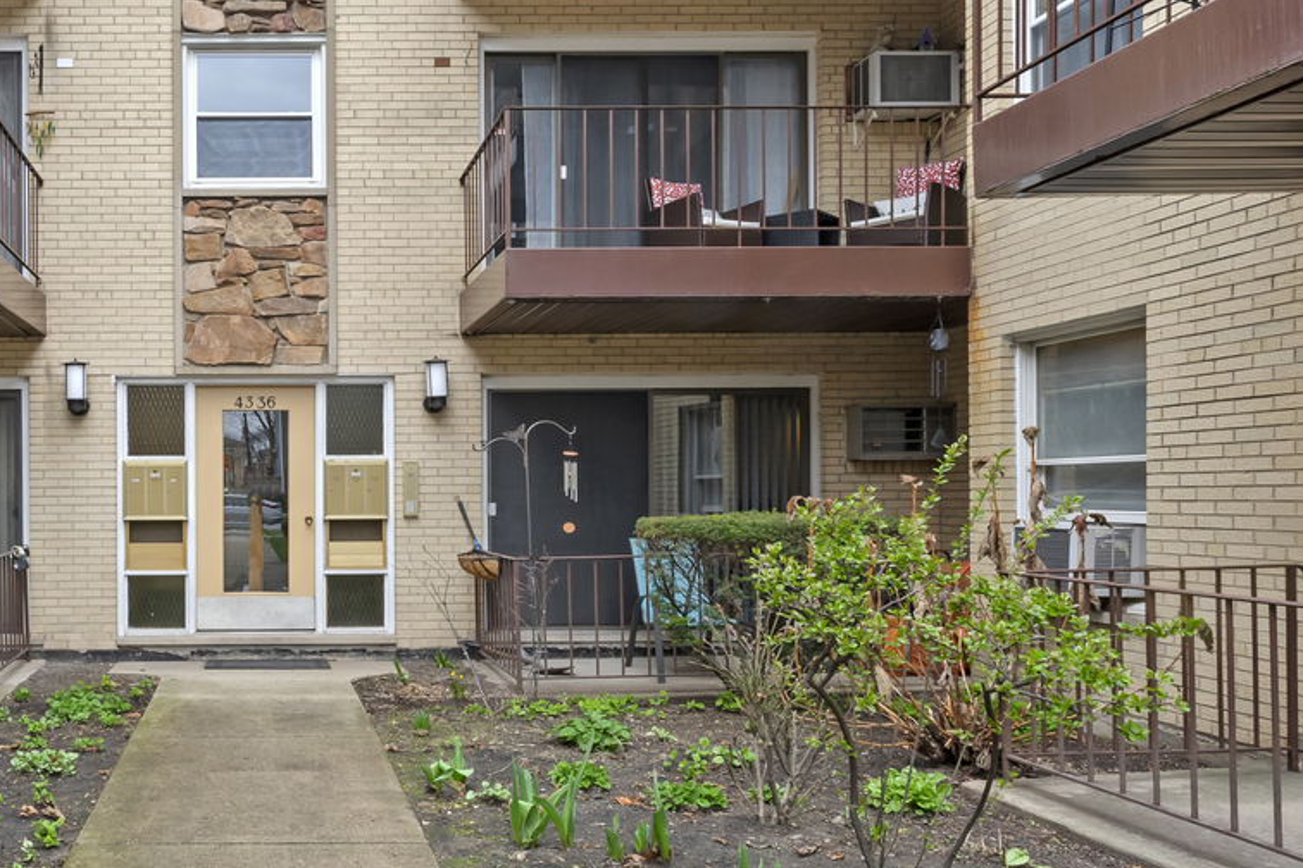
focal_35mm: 30
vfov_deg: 40.1
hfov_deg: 57.8
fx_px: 1086
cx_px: 281
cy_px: 76
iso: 800
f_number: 11
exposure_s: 1/60
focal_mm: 14
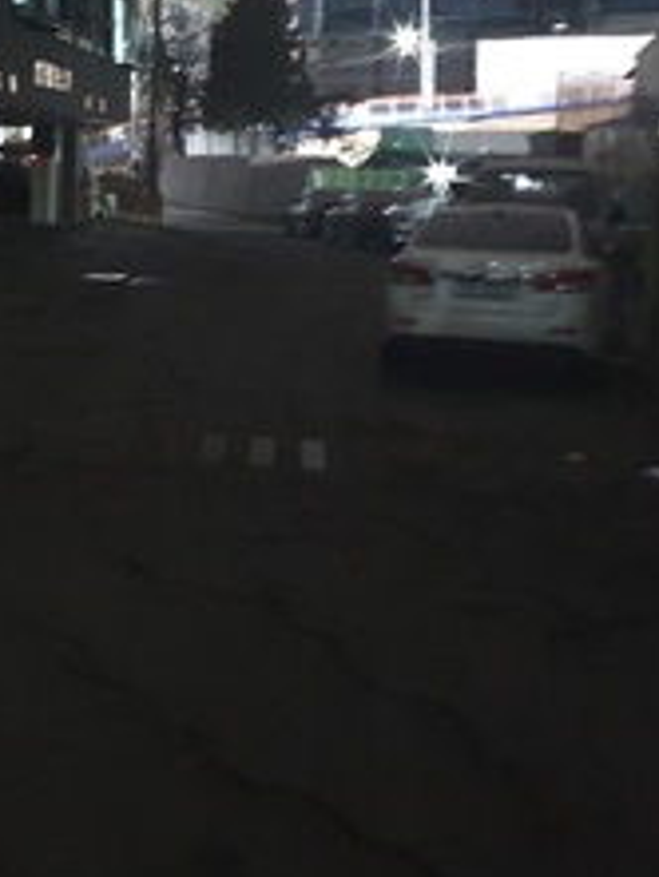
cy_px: 266
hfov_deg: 26.0
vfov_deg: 35.7
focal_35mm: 53
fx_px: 1344
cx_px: -12
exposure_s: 1/4
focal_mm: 4.32
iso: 1250
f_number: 1.5
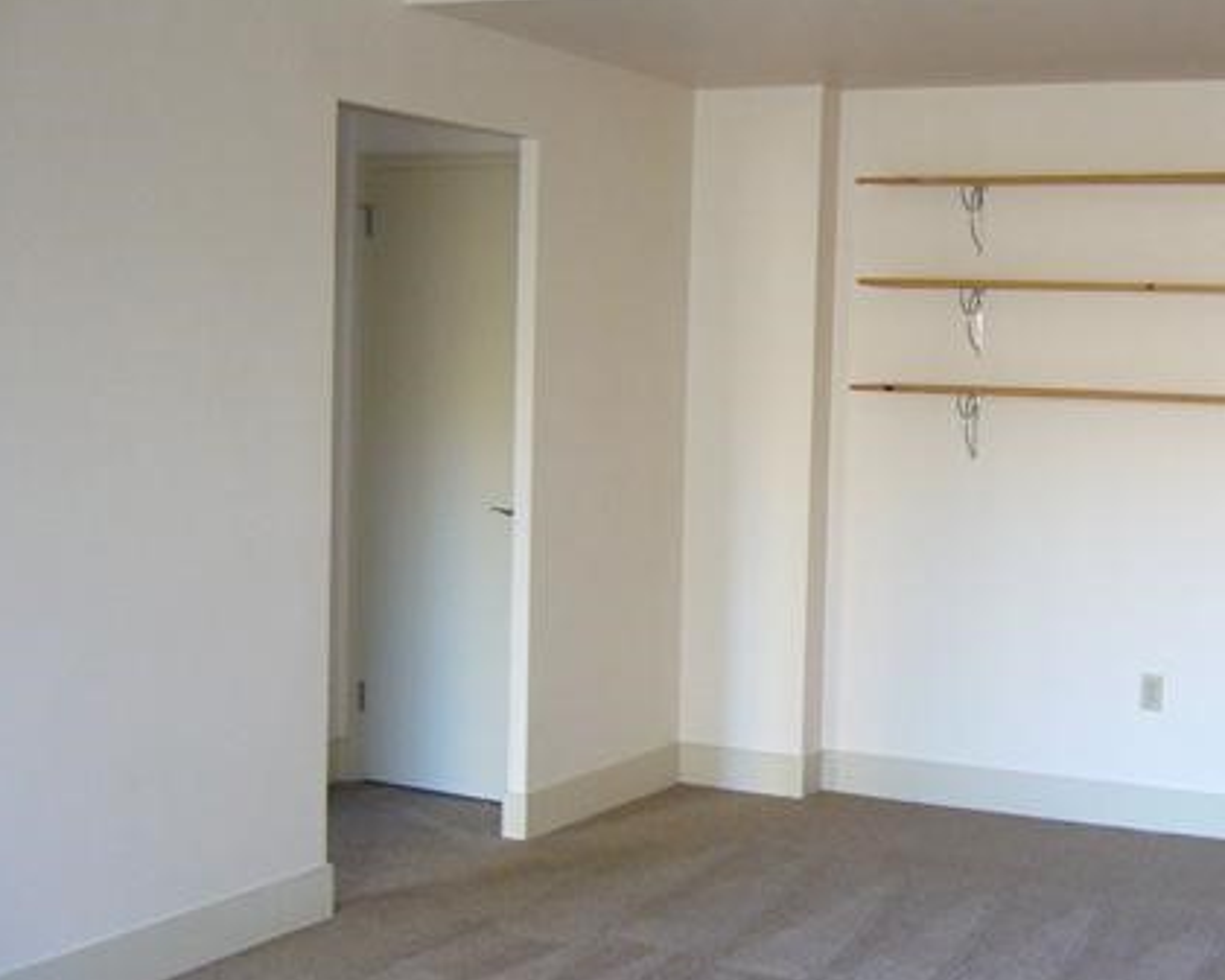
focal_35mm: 52
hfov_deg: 35.5
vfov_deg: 29.1
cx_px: 855
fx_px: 1885
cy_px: 490
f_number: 2.8
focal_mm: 5.8
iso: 250
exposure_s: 1/30
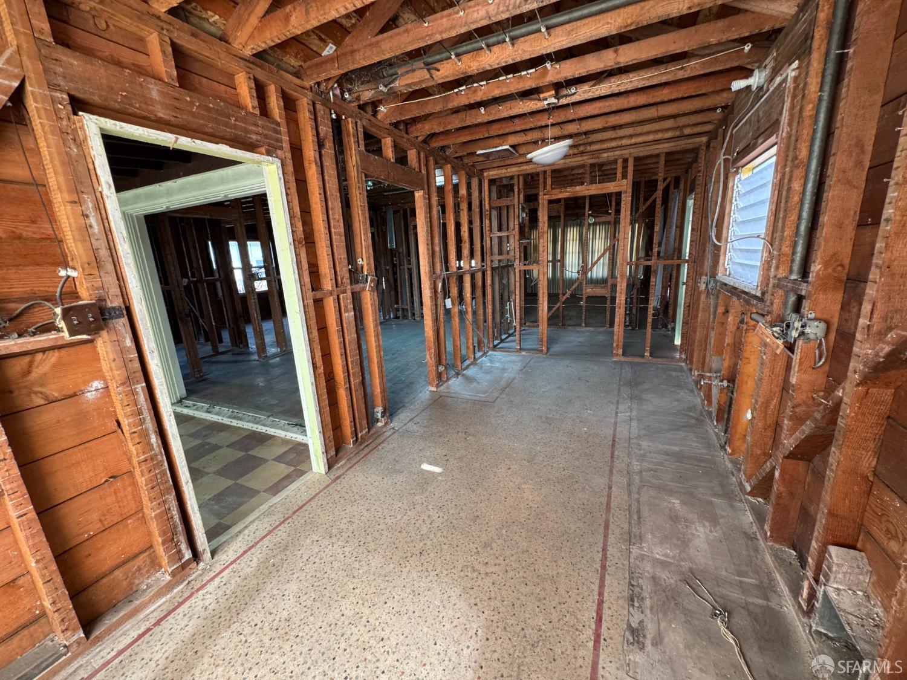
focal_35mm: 14
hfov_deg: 102.1
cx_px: 454
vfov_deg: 85.7
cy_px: 340
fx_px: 367
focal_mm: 2.22
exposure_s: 1/79
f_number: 2.2
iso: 320
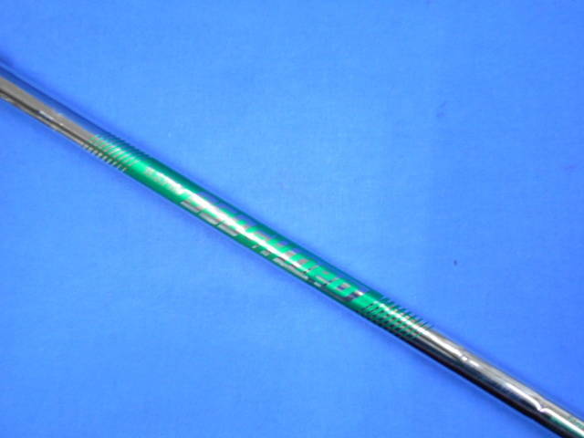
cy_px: 219
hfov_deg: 67.3
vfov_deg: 53.1
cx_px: 292
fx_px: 439
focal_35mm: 26
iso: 360
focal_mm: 4.6
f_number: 3.2
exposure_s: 1/30
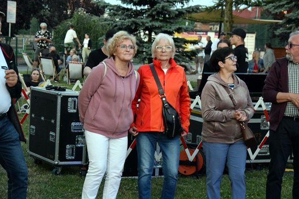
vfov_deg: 13.4
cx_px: 142
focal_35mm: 102
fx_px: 845
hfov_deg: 20.1
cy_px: 120
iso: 3600
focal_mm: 45
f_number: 4.8
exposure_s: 1/160
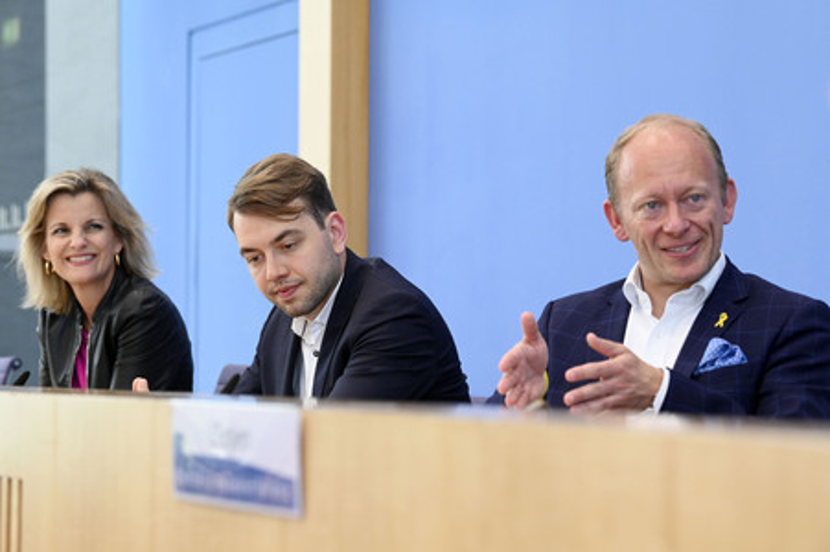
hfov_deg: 20.0
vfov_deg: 13.4
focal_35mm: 102
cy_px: 276
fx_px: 2350
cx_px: 415
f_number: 5.6
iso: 3200
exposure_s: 1/640
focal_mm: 102
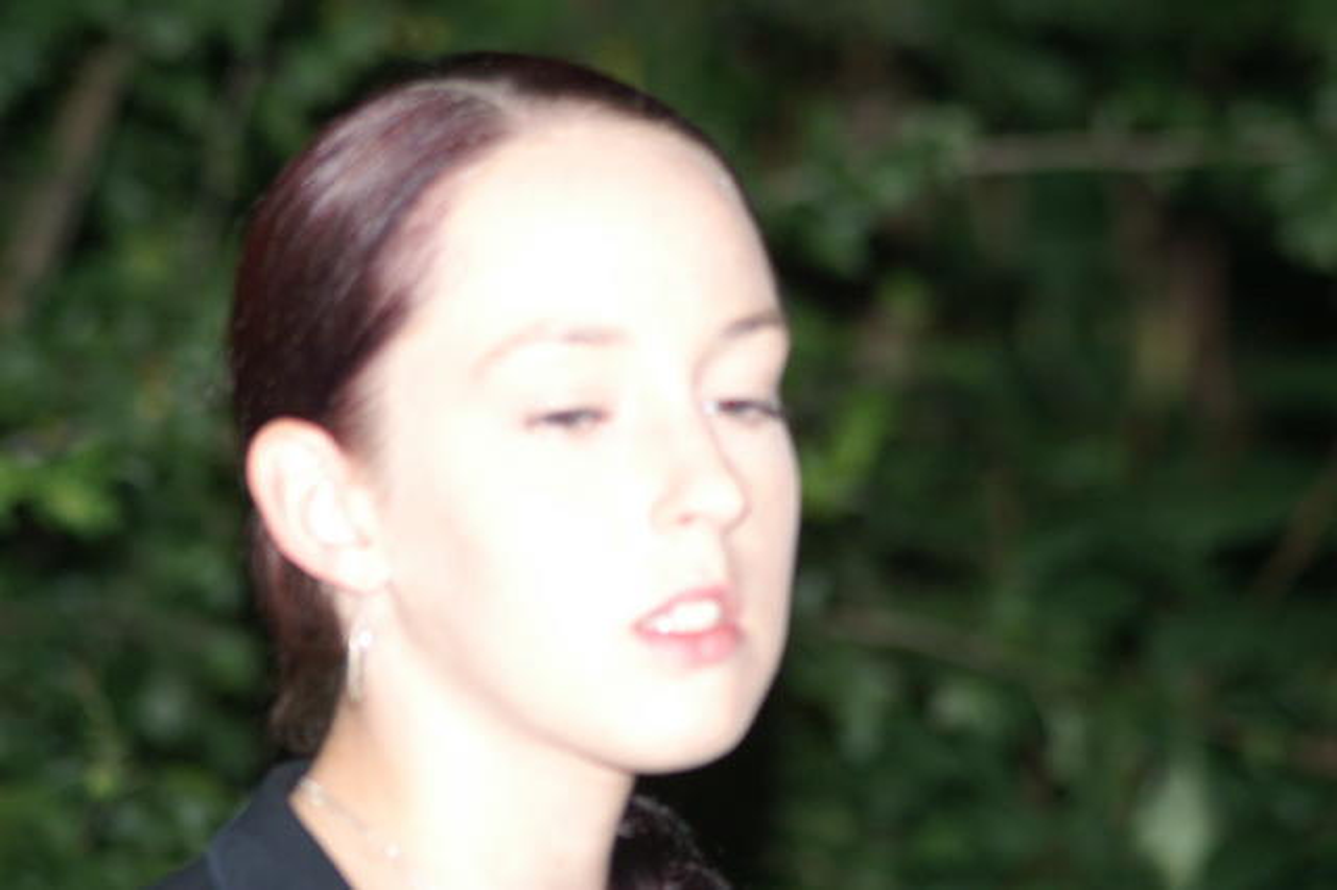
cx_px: 668
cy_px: 445
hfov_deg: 6.0
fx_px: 12806
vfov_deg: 4.0
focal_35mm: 345
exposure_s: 1/125
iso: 400
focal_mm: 230
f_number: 5.6
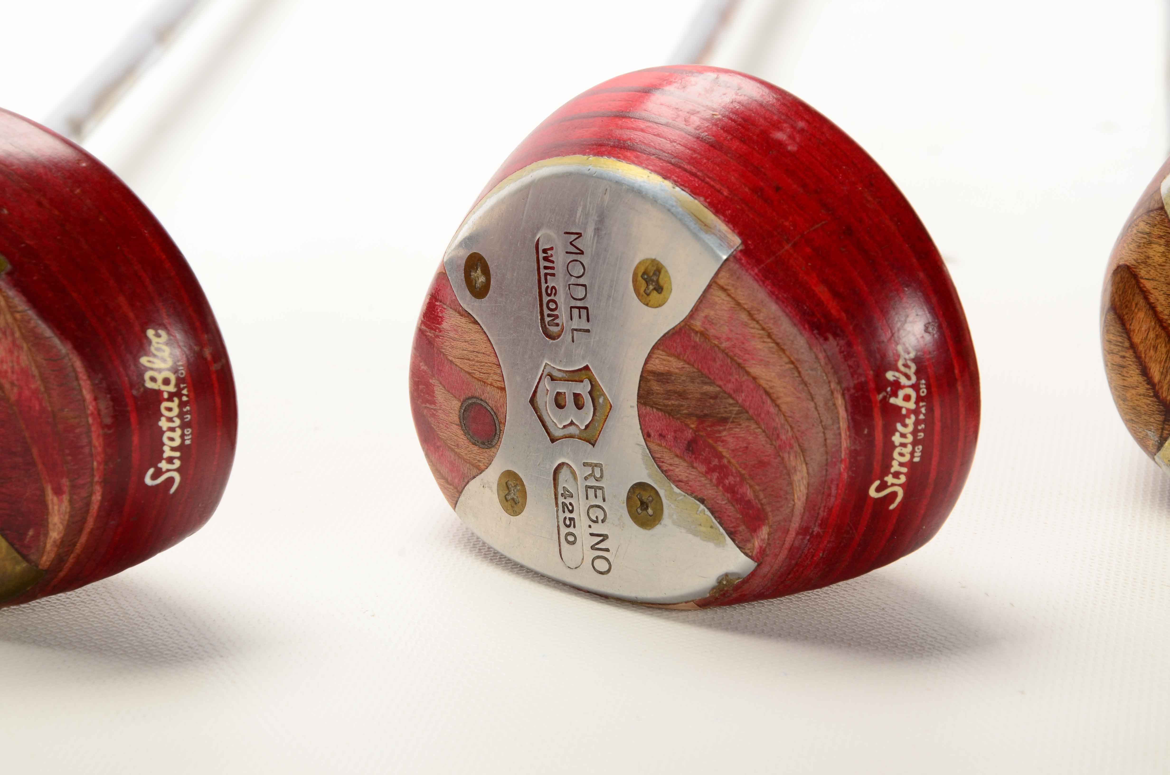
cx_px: 585
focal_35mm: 158
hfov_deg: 13.1
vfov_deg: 8.7
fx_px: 5108
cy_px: 388
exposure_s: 1/160
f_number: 14
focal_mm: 105
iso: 200
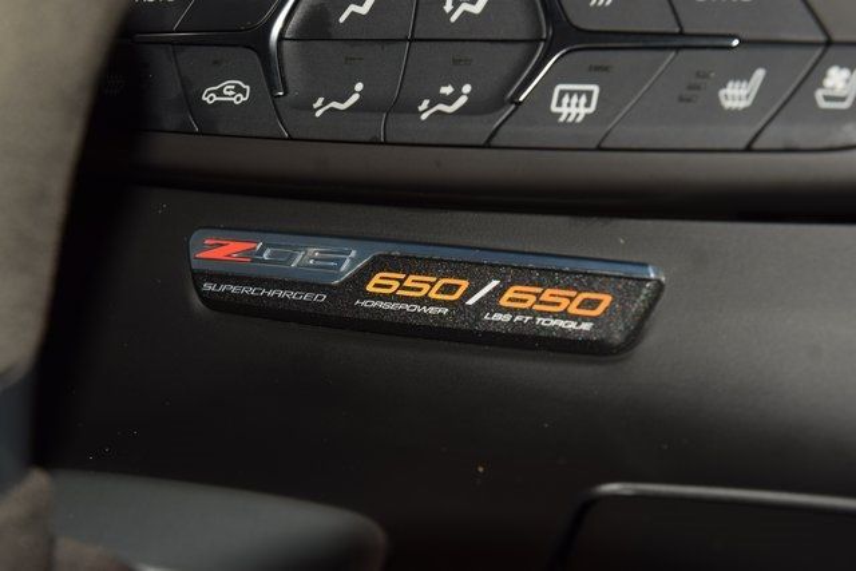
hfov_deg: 24.2
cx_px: 428
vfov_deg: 16.3
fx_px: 1998
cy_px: 286
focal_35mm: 84
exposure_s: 1/125
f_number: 8
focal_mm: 56
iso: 100
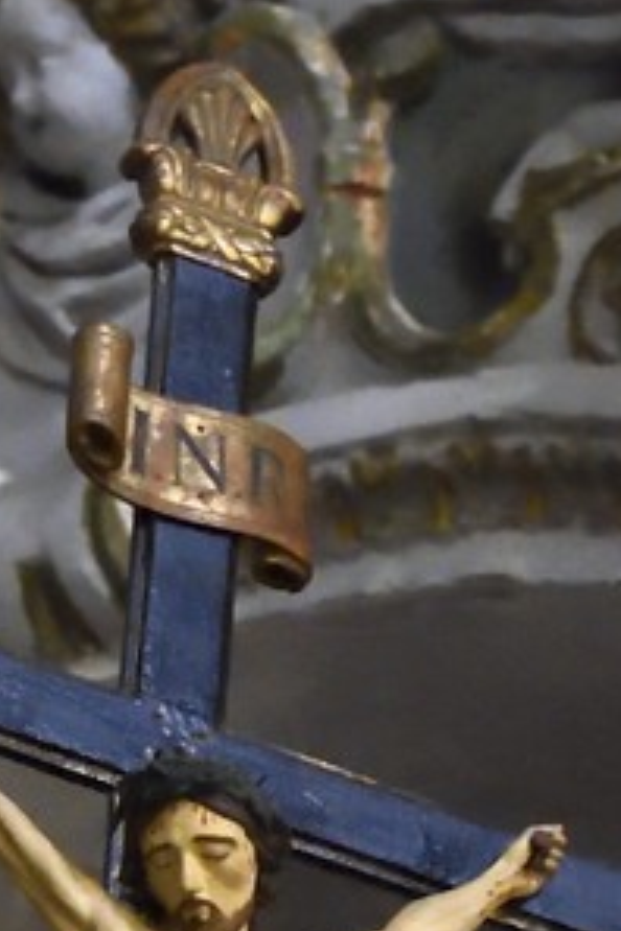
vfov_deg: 5.6
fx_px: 9185
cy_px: 2179
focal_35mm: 355
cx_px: 242
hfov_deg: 3.9
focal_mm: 66
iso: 12800
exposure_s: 1/50
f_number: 4.5
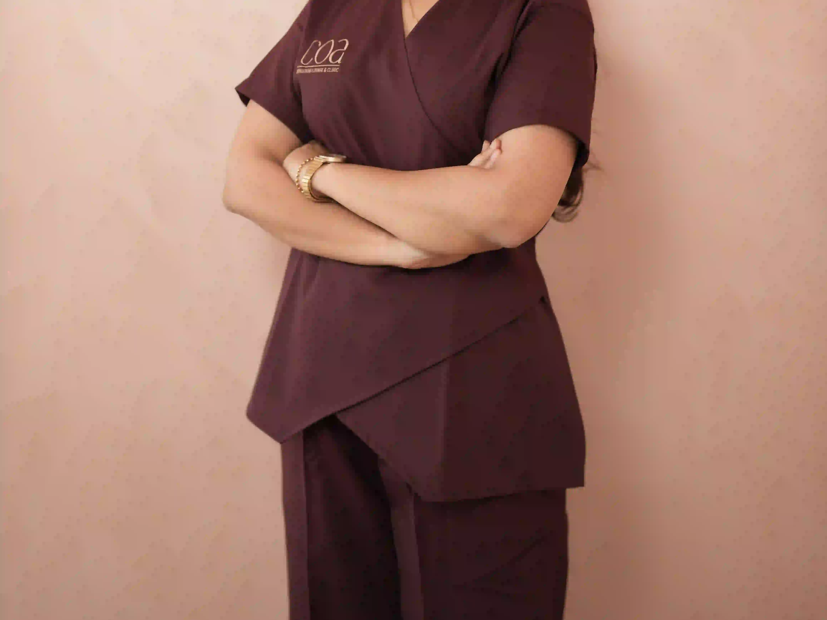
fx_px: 1744
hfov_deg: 26.7
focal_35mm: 73
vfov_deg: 19.7
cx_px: 418
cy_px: 40
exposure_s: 1/320
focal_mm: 50
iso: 1000
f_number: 2.2
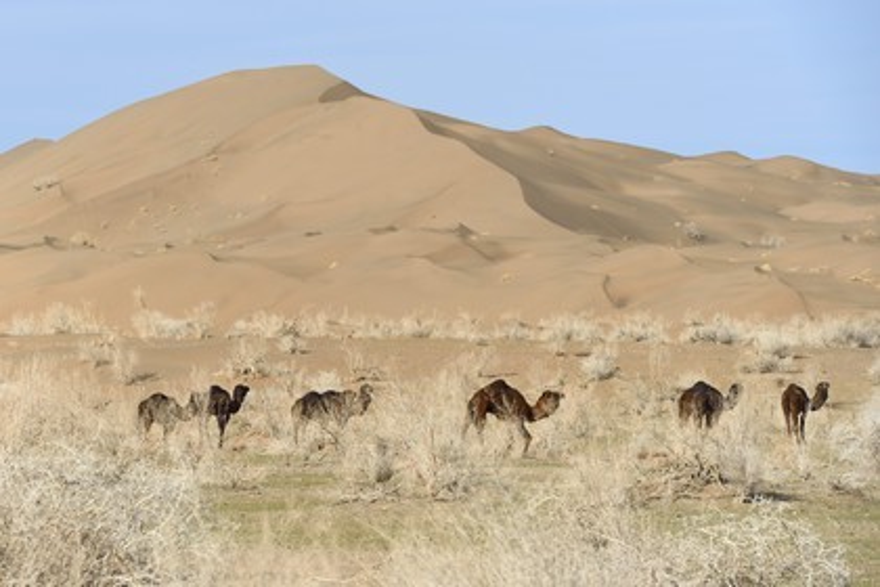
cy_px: 294
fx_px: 4889
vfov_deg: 6.9
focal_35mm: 200
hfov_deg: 10.3
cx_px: 440
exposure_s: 1/500
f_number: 10
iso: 200
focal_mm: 200
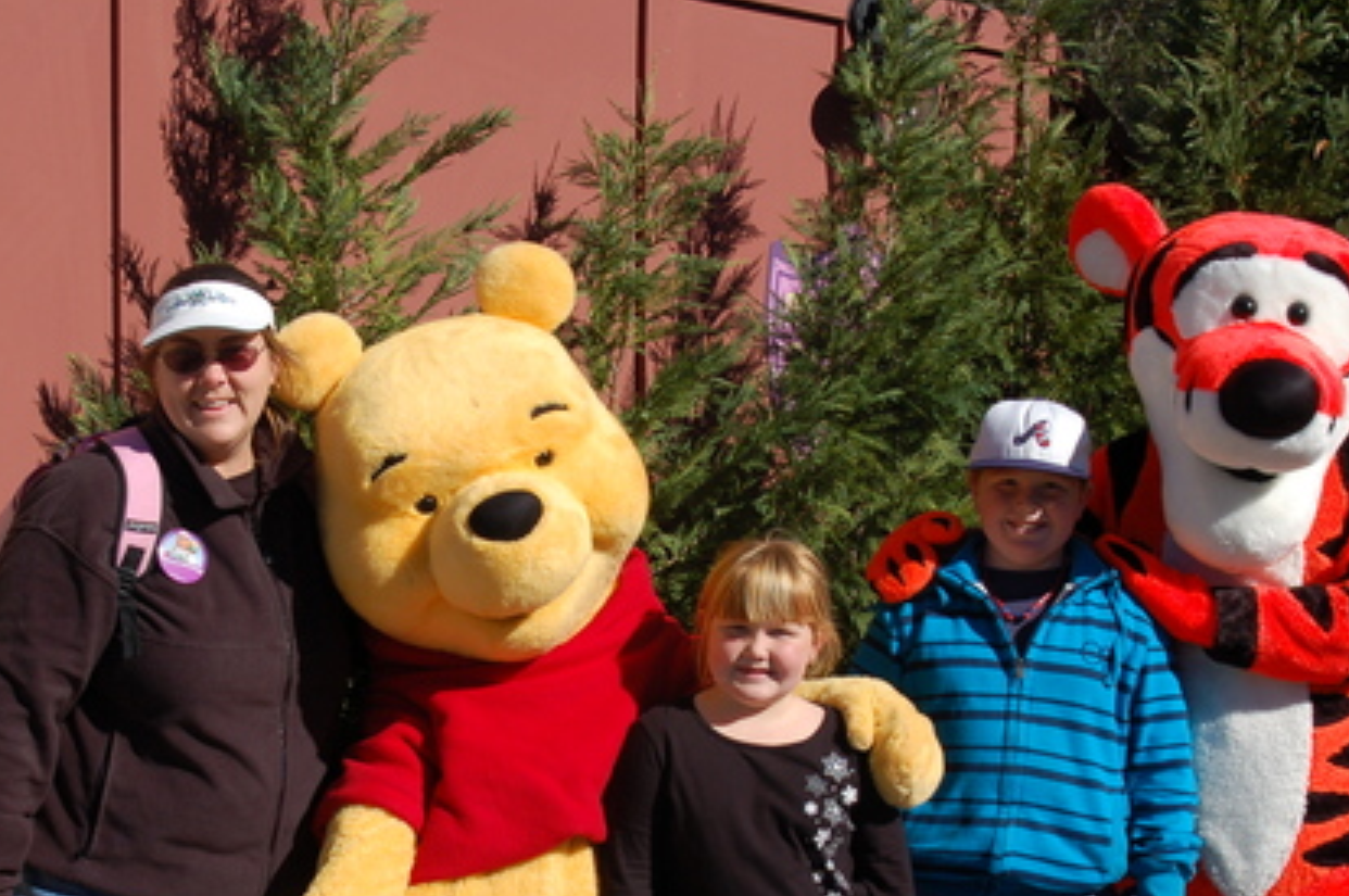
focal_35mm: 65
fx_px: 2433
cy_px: 665
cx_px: 521
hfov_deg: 30.9
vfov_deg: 20.7
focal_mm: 28
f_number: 10
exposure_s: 1/400
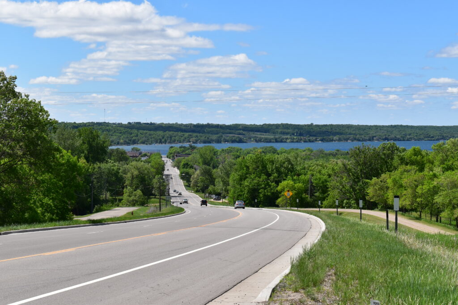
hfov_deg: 24.6
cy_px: 152
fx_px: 1050
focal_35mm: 82
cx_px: 229
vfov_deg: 16.6
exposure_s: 1/500
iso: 400
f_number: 11
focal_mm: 55
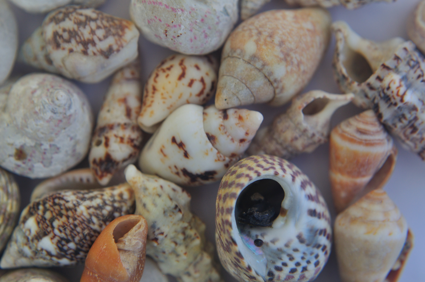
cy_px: 141
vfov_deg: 16.5
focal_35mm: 82
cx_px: 212
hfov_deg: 24.6
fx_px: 973
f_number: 8
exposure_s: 1/3
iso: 200
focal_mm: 55
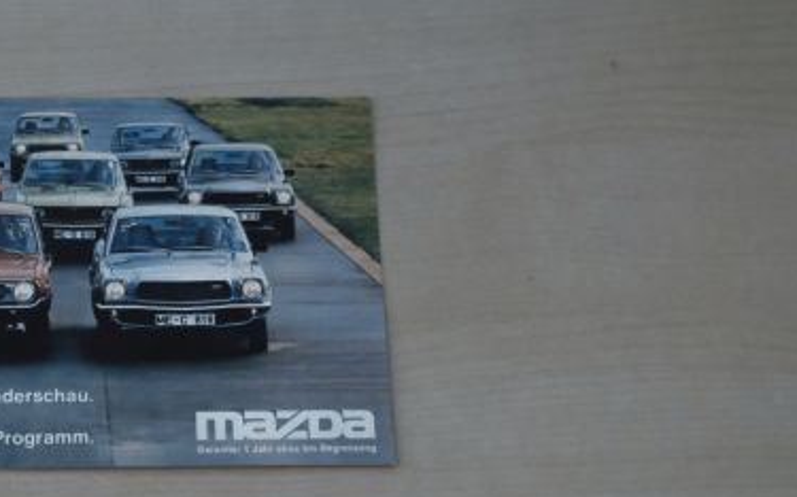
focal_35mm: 92
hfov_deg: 22.0
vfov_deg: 14.2
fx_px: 1997
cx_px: 77
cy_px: 287
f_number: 10
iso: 6400
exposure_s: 1/20
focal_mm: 31.5
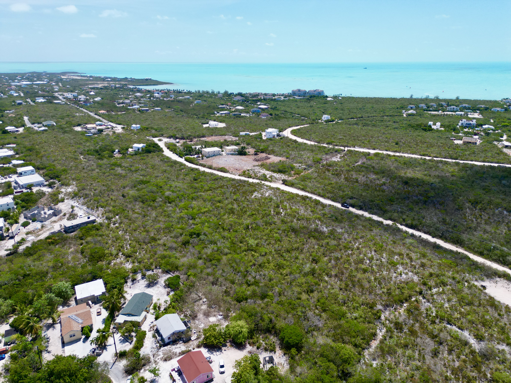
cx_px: 256
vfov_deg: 56.8
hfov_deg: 71.6
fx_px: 354
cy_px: 192
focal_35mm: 24
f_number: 1.7
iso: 150
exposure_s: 1/4000
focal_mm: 6.72
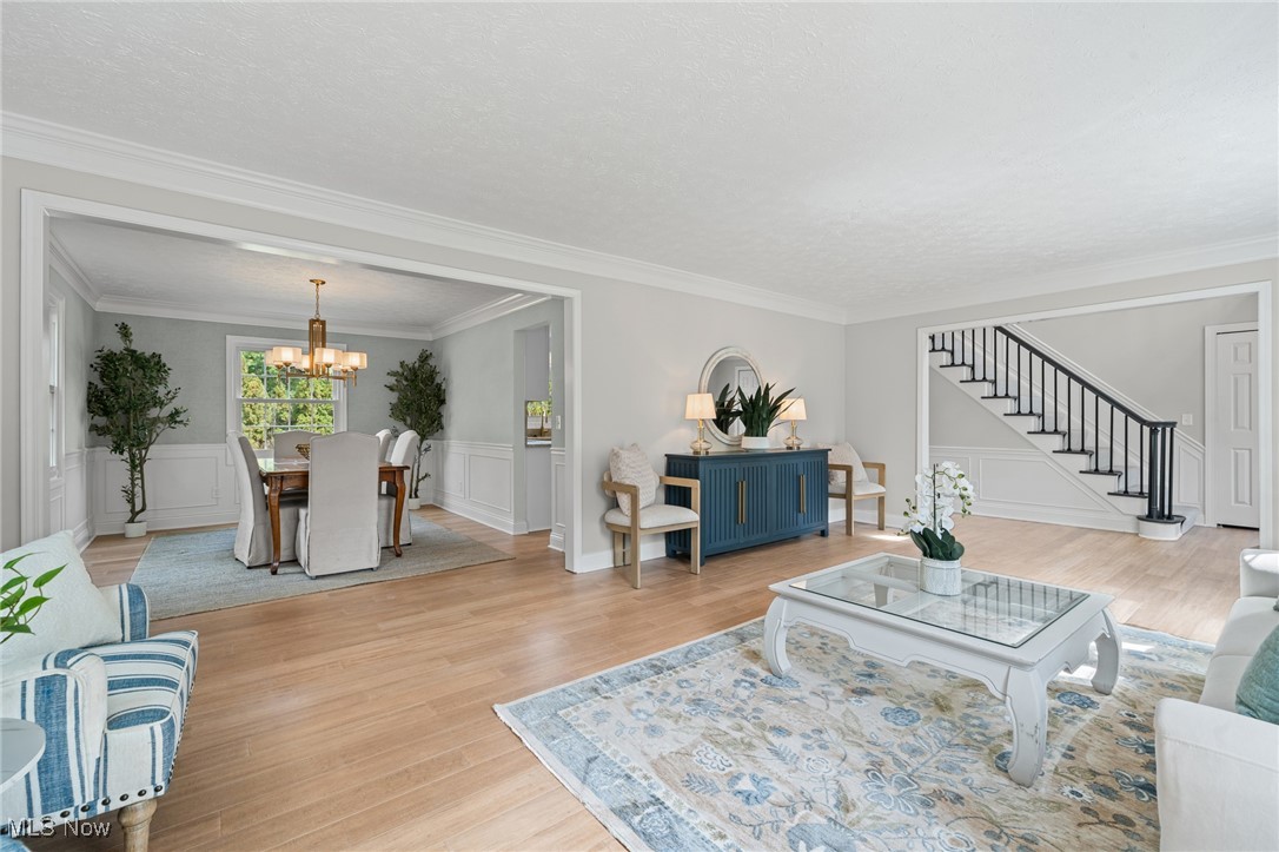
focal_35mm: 15
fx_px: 533
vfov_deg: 77.3
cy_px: 426
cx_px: 640
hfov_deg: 100.4
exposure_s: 1/8
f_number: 9
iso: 250
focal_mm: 15
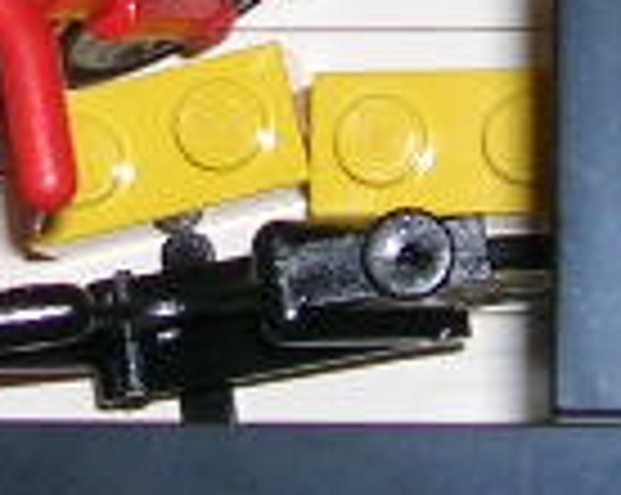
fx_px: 4790
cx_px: 292
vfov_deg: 5.9
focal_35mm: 261
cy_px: -135
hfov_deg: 7.4
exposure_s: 1/60.1
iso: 50
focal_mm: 6
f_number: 2.9
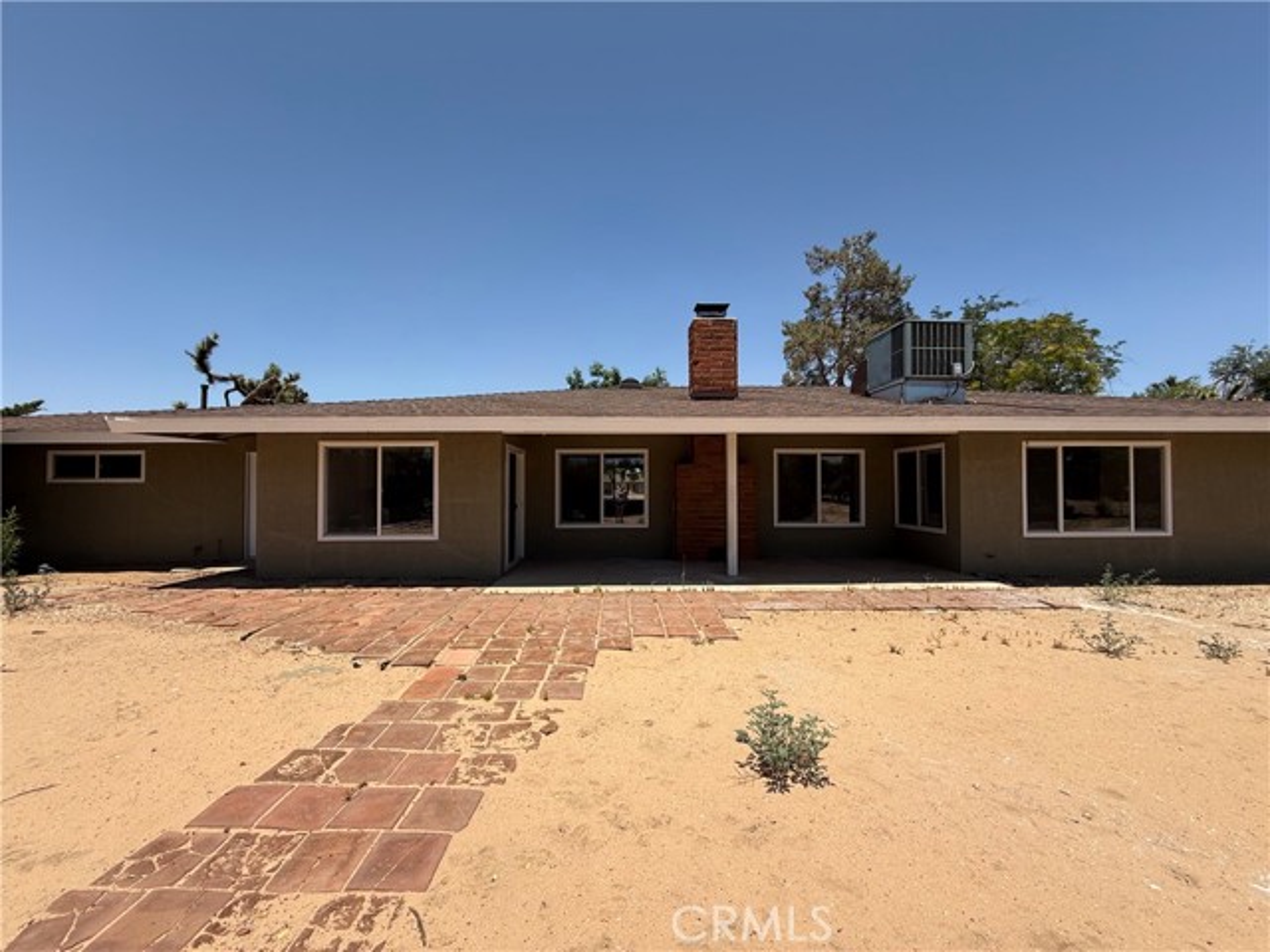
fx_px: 514
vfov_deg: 85.7
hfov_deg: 102.1
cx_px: 635
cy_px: 476
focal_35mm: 14
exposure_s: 1/1017
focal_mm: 2.22
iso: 20
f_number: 2.2
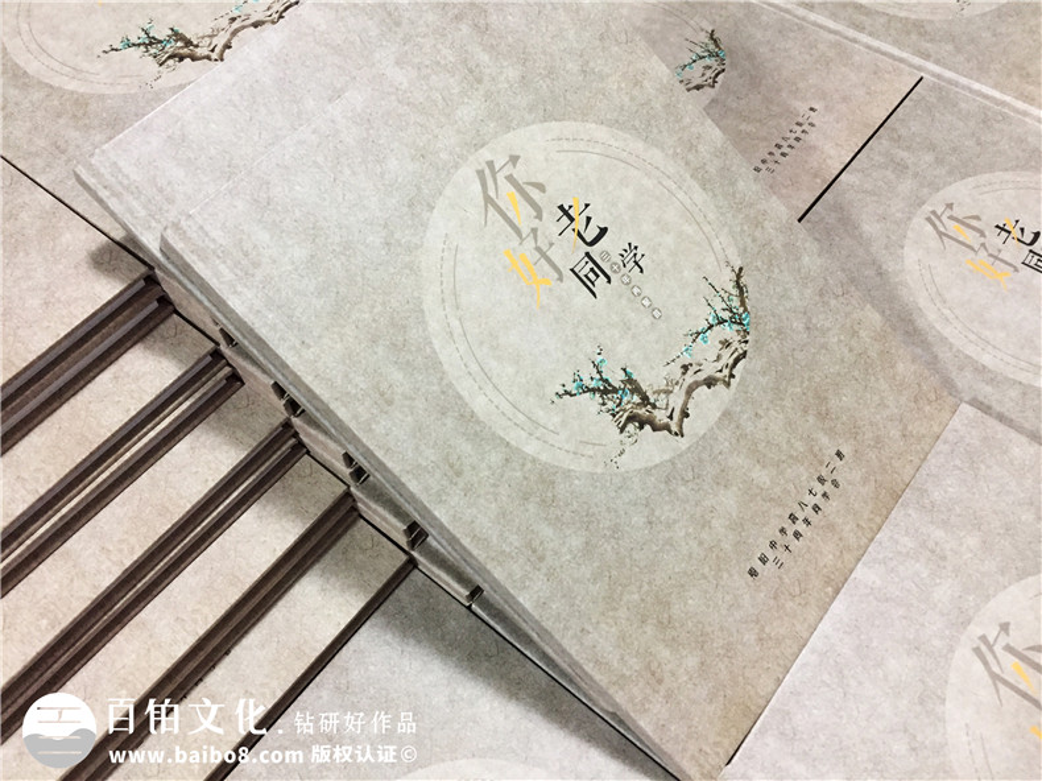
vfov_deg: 48.2
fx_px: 873
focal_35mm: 29
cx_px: 521
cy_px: 390
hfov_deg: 61.7
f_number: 2.2
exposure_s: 1/20
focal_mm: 4.15
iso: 250
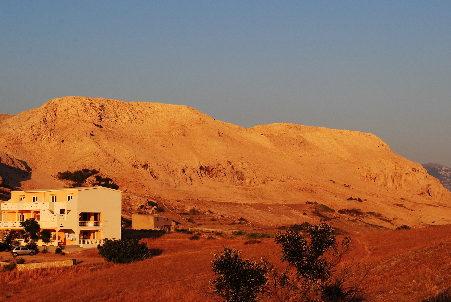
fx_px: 916
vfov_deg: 18.7
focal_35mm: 73
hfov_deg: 27.7
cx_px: 202
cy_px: 140
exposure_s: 1/250
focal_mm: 40
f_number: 10
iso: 140
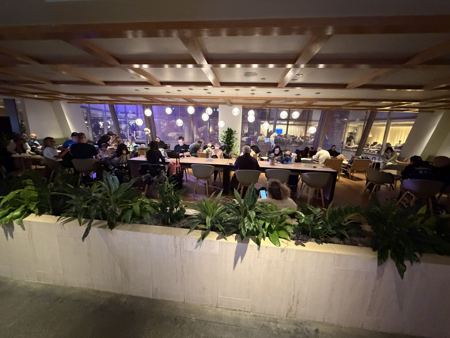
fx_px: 182
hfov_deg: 102.1
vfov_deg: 85.7
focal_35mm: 14
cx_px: 225
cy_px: 169
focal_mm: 2.22
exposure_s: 1/40
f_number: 2.2
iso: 1600
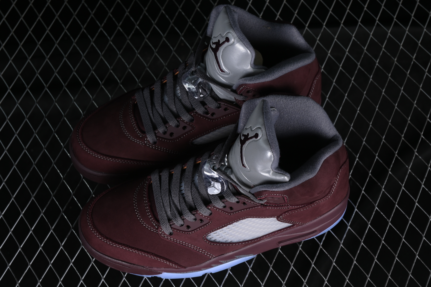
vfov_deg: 18.9
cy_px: 144
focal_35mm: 72
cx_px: 216
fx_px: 862
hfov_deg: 28.1
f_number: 8
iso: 160
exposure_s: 1/80
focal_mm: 48
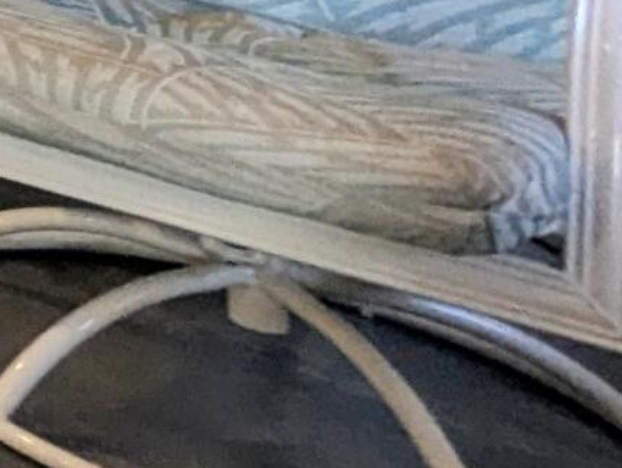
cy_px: -670
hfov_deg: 9.7
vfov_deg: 11.1
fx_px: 1997
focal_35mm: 111
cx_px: -1525
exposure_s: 1/30
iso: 58
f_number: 2.2
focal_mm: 2.35
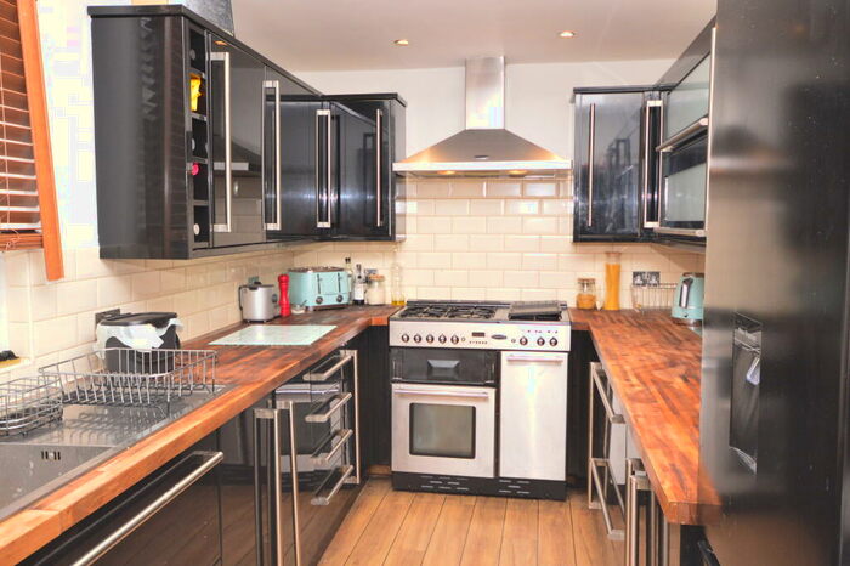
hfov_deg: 62.0
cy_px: 283
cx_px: 425
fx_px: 708
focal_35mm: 30
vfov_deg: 43.6
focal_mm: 20
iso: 1100
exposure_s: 1/60
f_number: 5.6
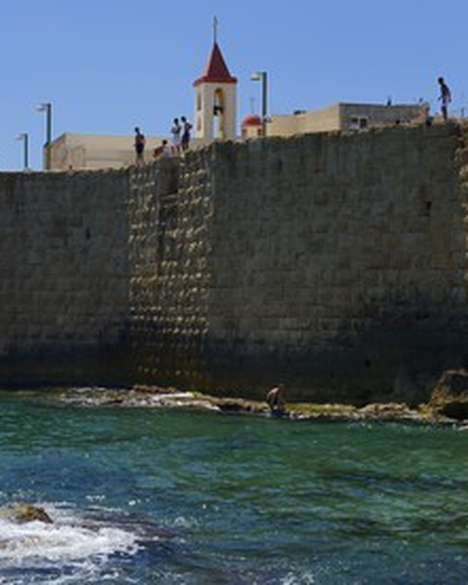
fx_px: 1384
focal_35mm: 80
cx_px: 148
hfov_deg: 19.1
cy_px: 292
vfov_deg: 23.8
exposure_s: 1/500
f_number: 10
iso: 200
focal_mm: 56
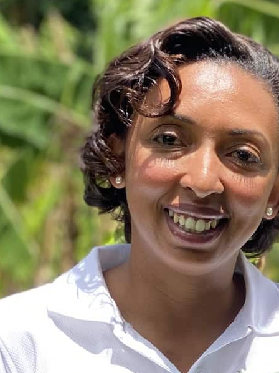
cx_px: 361
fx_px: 1871
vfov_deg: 11.1
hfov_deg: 8.4
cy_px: 497
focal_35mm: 174
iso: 20
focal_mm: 6
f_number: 2
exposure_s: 1/400
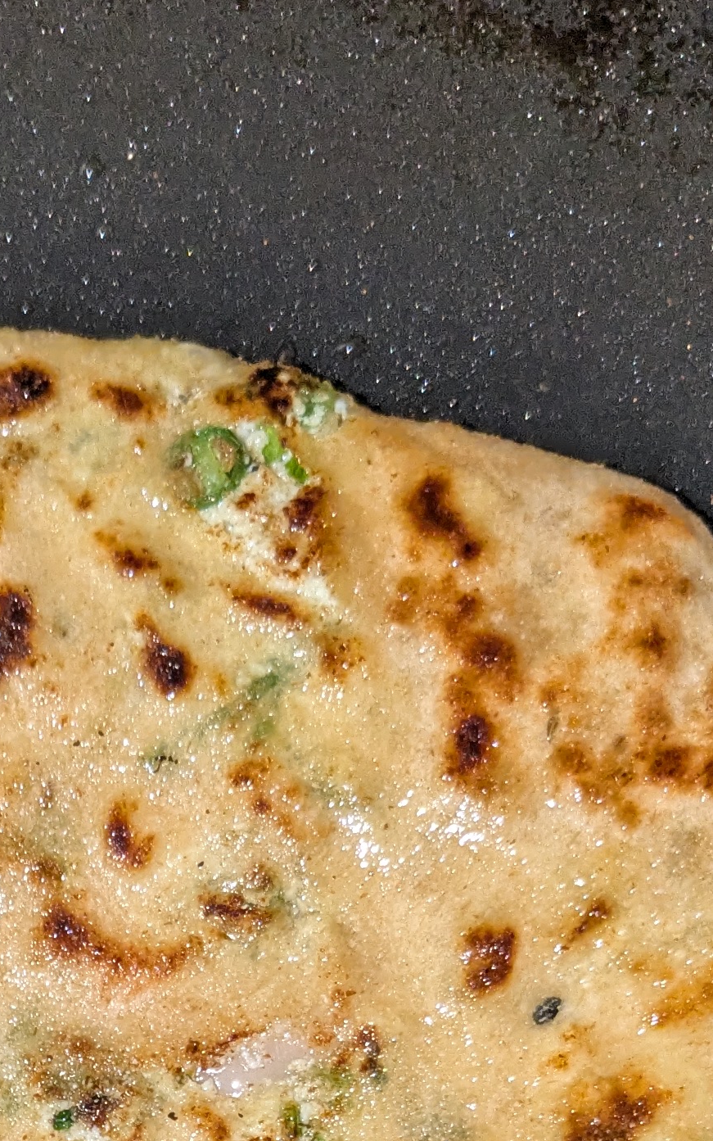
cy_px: 1435
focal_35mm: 88
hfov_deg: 14.7
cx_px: 36
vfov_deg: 21.5
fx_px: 2735
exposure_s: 1/50
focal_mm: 5.43
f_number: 1.89
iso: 152
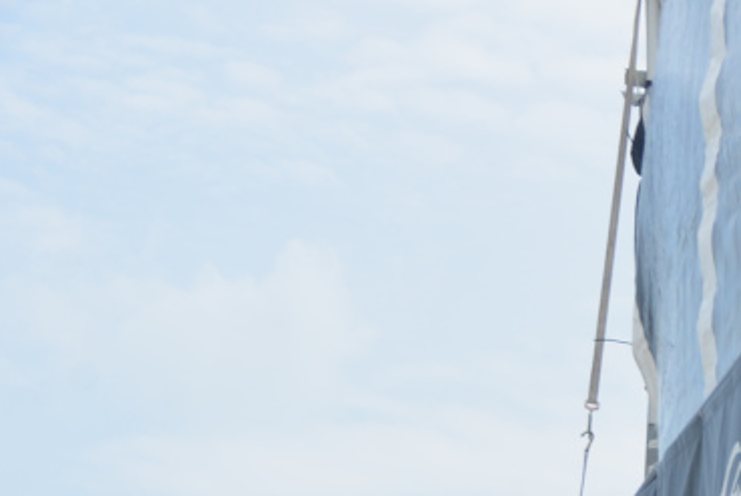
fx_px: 4286
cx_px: 1918
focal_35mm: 208
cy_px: 1265
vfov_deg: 6.3
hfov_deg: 8.8
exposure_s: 1/250
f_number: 8
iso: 100
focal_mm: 40
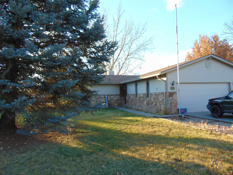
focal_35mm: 25
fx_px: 168
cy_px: 88
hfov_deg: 69.4
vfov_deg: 54.9
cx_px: 116
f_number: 3
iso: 80
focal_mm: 4.5
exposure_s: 1/160
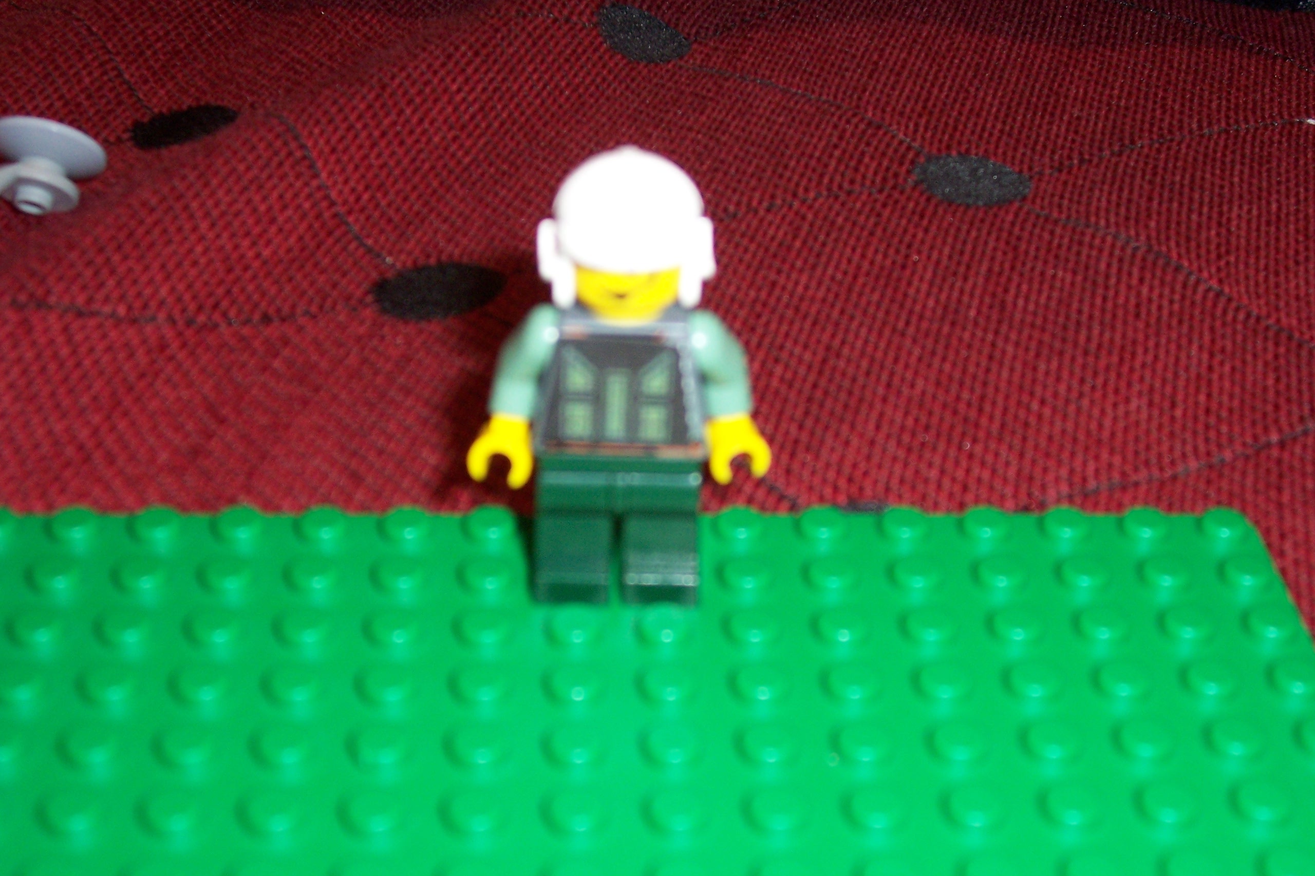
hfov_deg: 37.5
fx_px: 1936
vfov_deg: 25.5
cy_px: 438
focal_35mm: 53
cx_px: 658
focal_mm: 8.6
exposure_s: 1/60
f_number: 3.4
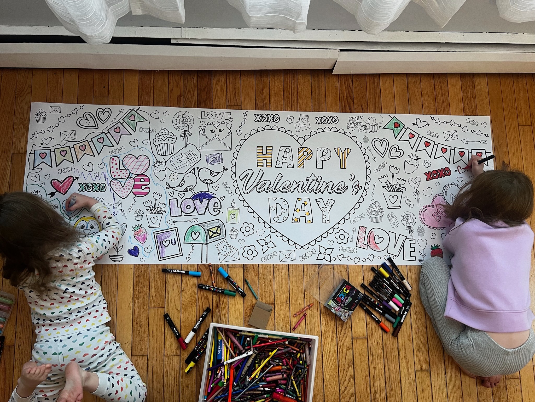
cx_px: 268
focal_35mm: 26
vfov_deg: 53.1
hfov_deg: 67.3
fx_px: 402
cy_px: 201
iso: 160
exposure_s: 1/60
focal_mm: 5.7
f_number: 1.5
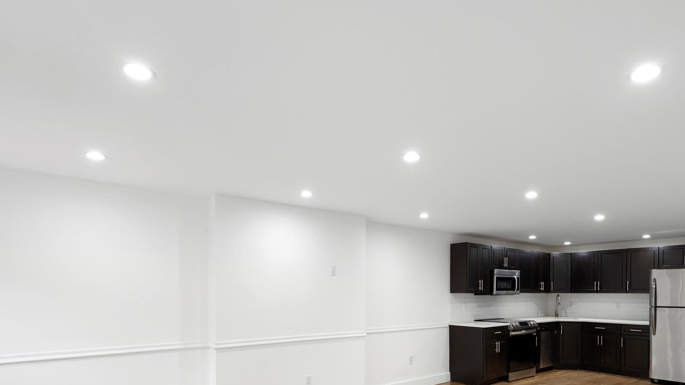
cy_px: 309
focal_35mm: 21
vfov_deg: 50.3
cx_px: 365
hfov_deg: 83.7
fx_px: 381
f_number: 9
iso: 250
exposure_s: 1/4
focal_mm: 14
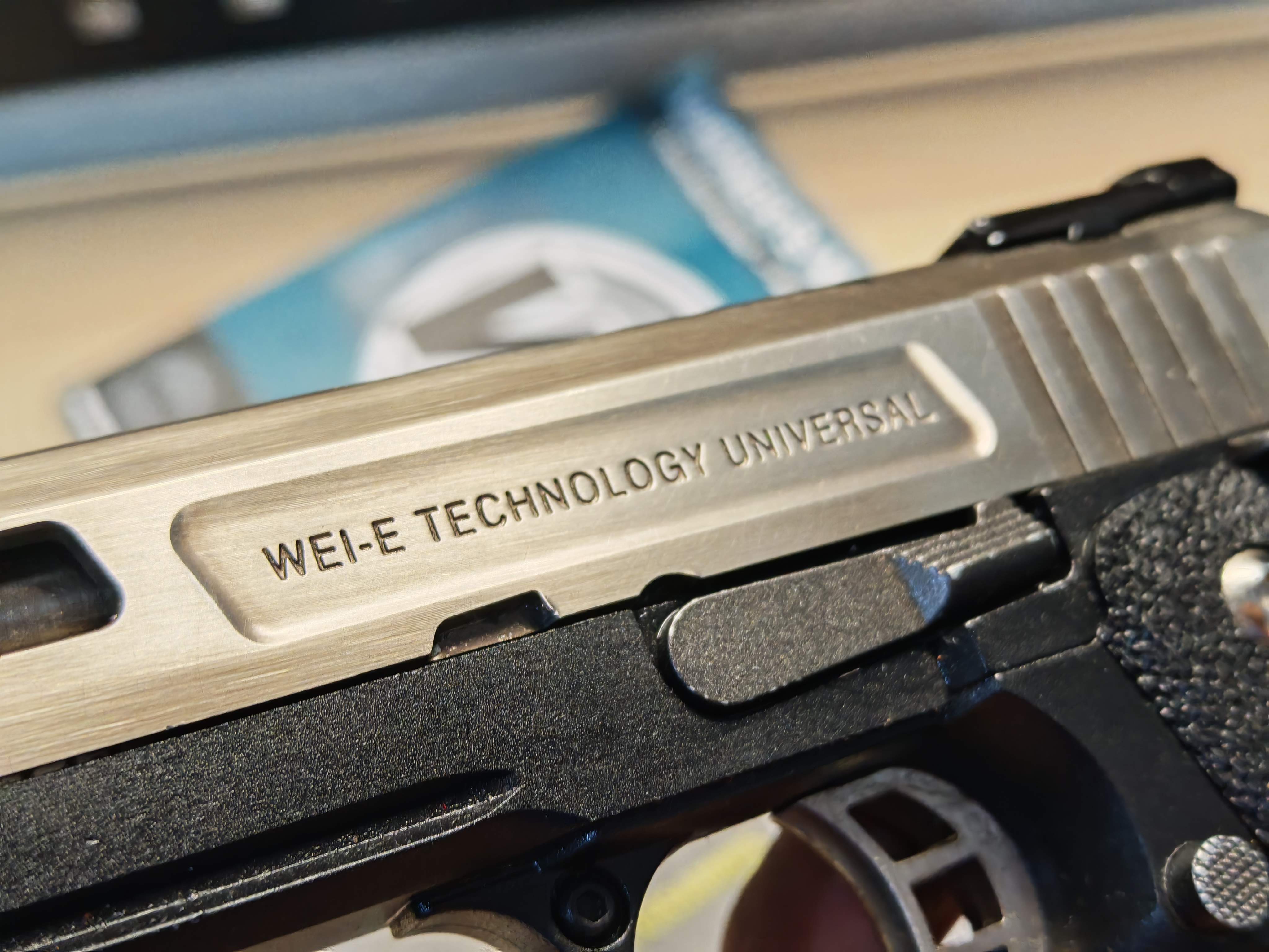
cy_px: 476
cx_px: 634
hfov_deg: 39.7
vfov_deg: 30.3
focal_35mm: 48
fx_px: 1760
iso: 125
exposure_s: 1/100
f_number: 2
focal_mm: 6.83
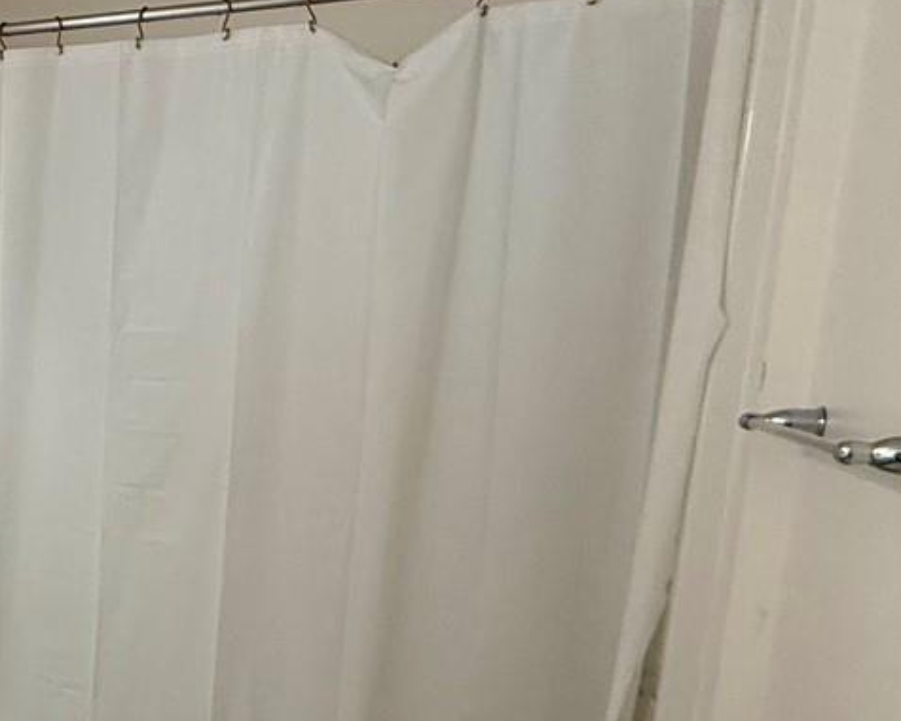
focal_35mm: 46
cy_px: 448
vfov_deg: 32.6
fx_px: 1227
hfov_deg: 28.4
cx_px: -412
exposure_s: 1/120
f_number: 2.2
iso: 125
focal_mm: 2.22
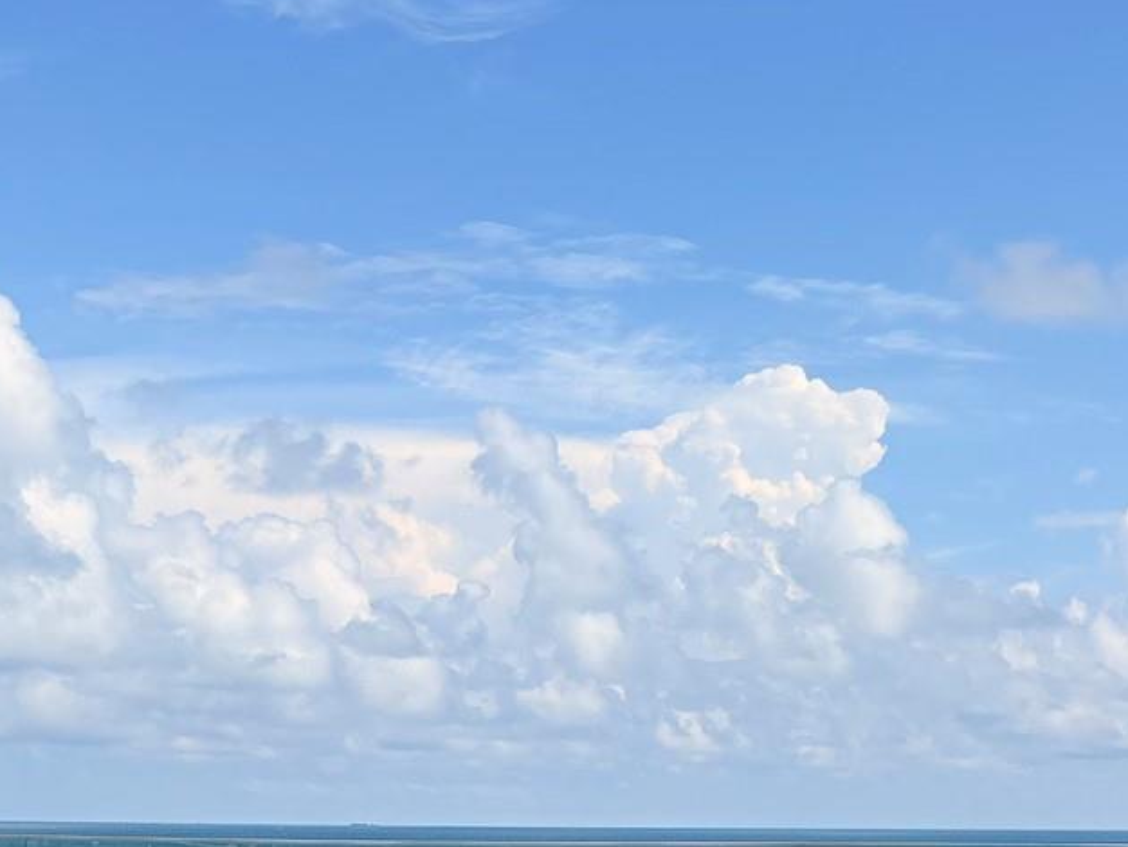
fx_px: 2771
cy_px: 1094
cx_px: 445
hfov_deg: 23.0
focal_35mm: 85
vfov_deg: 16.4
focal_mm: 5.96
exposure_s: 1/8850
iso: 50
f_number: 1.6
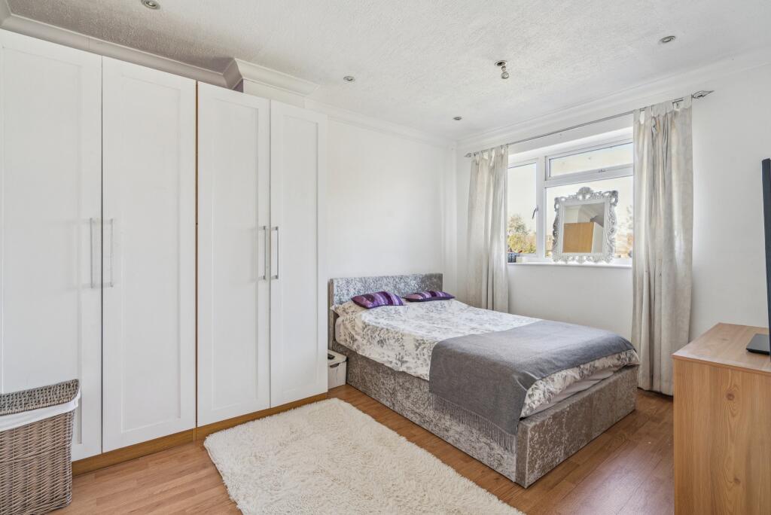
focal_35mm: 16
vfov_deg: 73.8
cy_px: 258
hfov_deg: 96.7
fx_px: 343
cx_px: 386
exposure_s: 1/20
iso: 640
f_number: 9
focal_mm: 16
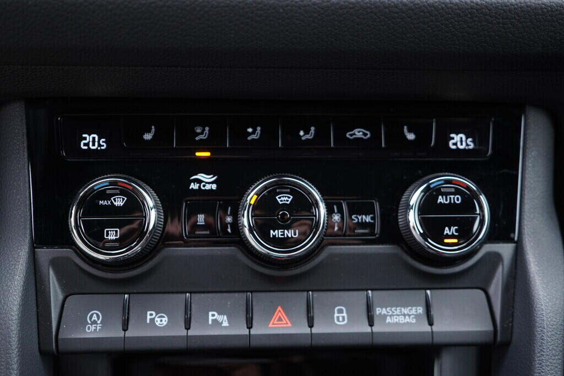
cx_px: 282
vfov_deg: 36.9
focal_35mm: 36
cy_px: 188
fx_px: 564
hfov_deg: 53.1
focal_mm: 24
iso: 500
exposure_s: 1/40
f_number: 2.8
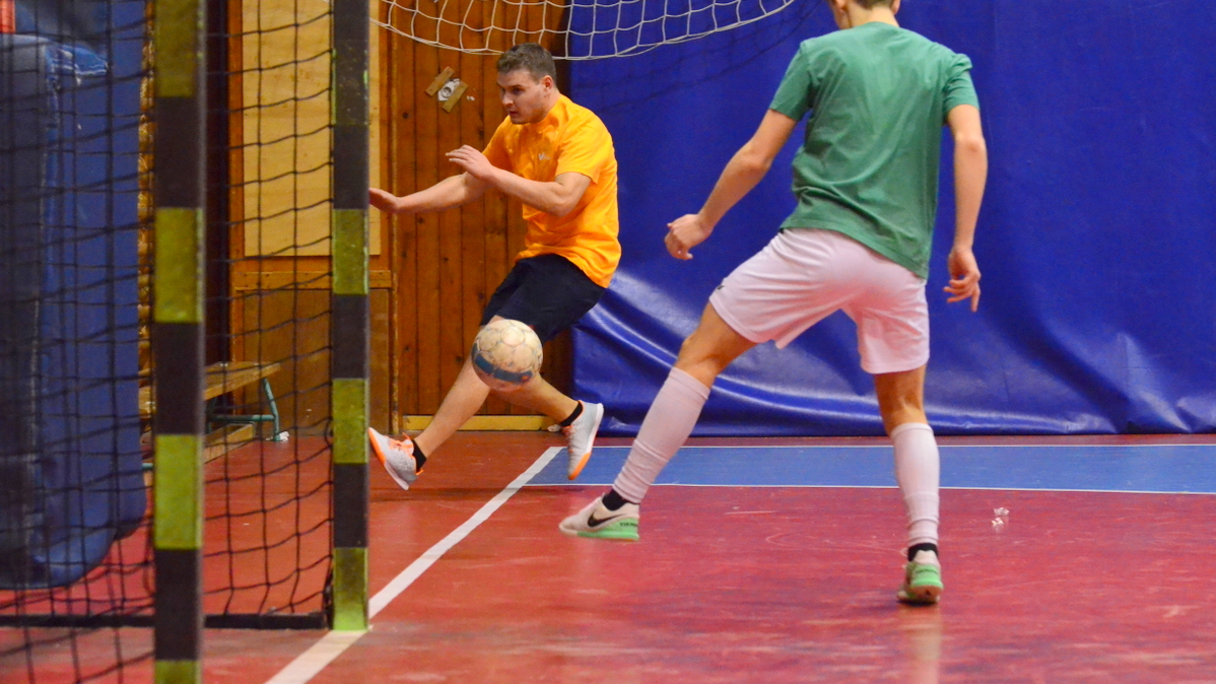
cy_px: 343
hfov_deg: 14.0
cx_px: 608
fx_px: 4966
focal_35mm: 154
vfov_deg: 7.9
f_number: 5
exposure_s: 1/500
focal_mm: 98
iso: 6400
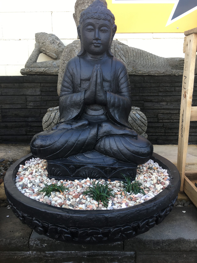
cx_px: 98
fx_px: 220
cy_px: 132
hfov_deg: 48.2
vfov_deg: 61.7
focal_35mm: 29
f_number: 2.2
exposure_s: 1/100
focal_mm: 4.15
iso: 25
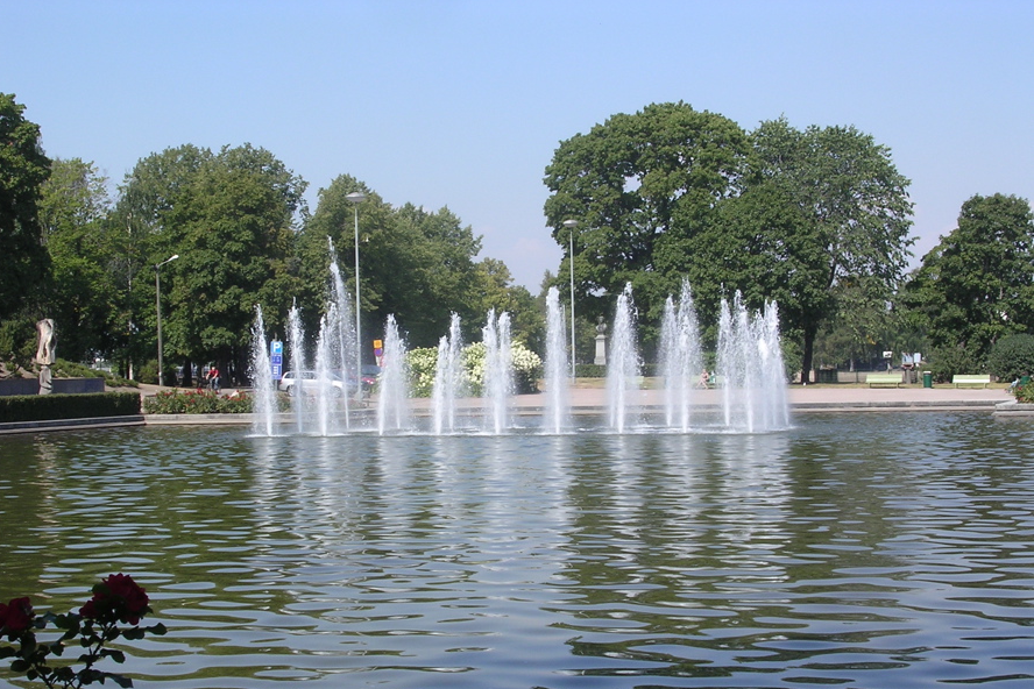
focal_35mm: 59
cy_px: 389
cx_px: 511
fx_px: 1694
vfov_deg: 23.0
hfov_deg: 33.9
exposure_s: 1/163
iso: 100
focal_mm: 8.5
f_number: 6.6
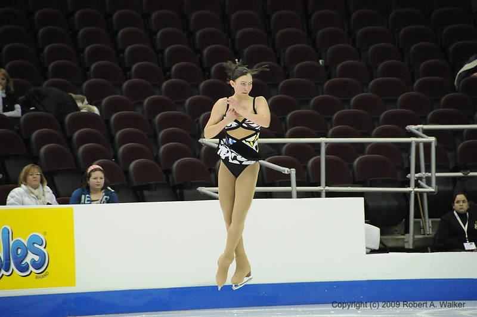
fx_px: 3374
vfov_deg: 5.4
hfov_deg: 8.1
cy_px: 158
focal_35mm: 255
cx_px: 238
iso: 3200
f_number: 5.6
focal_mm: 170
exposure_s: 1/500
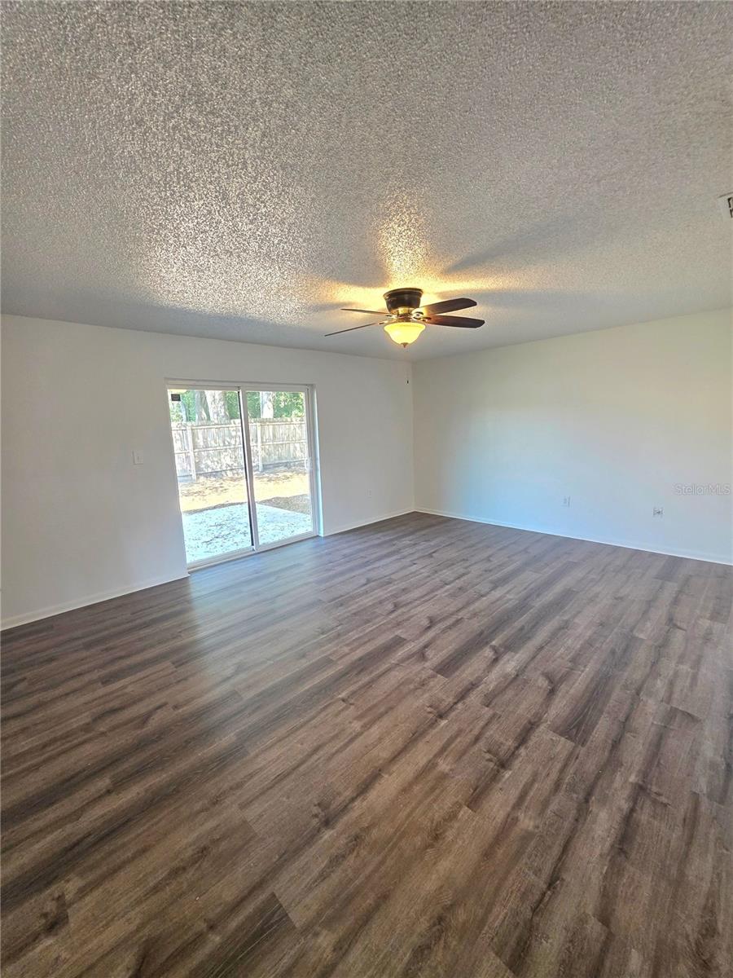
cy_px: 489
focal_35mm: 13
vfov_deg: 106.2
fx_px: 367
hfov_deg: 89.9
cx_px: 366
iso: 200
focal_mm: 2.2
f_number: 1.9
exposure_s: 1/120
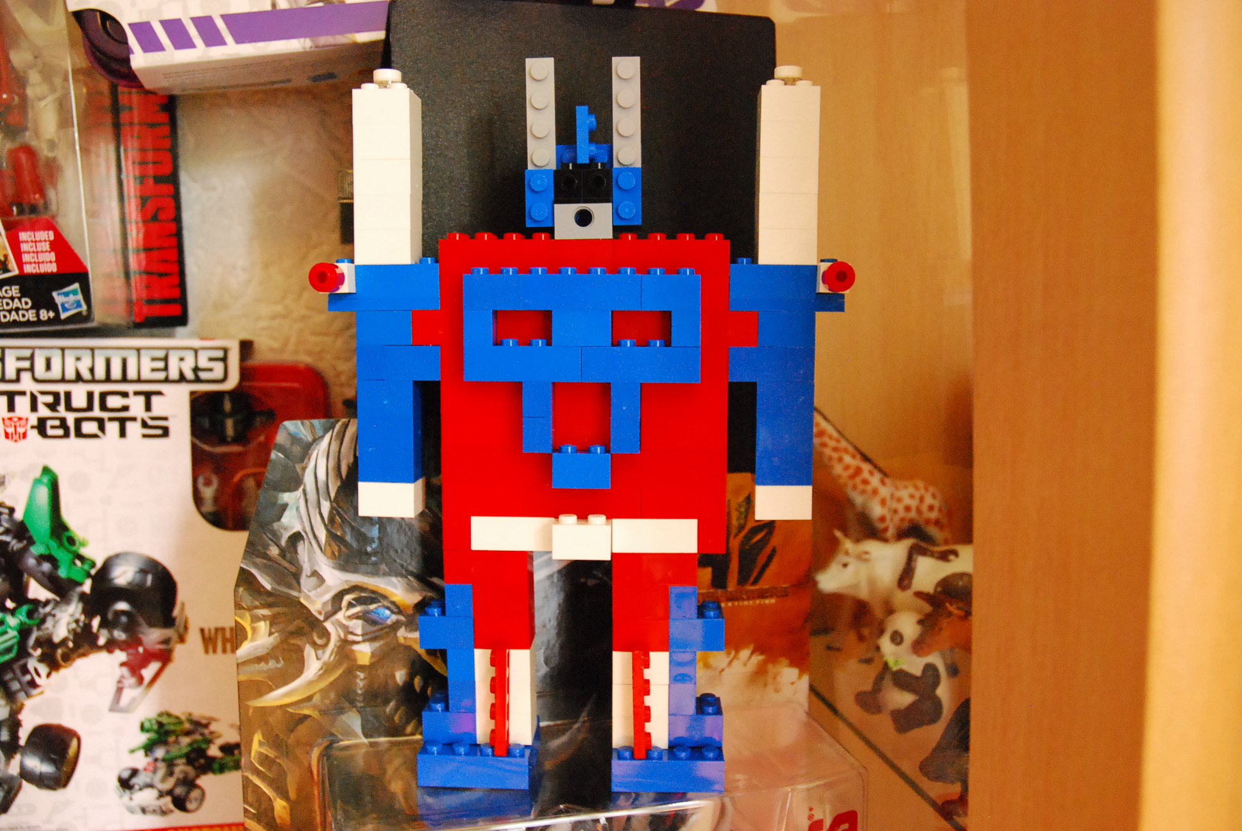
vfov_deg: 40.1
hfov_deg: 57.2
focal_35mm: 33
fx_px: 1140
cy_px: 416
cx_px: 621
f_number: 5.6
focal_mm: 22
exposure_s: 1/50
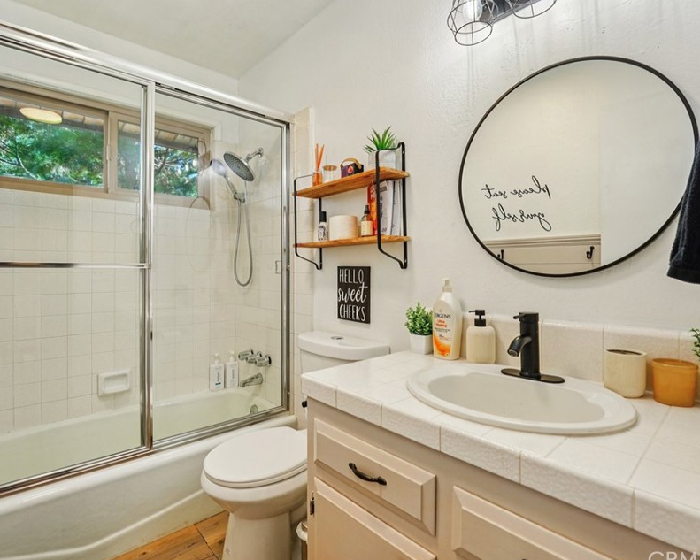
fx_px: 352
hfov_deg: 89.6
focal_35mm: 17
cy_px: 271
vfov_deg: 77.0
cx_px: 342
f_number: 8
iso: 160
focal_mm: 14
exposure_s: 1/30
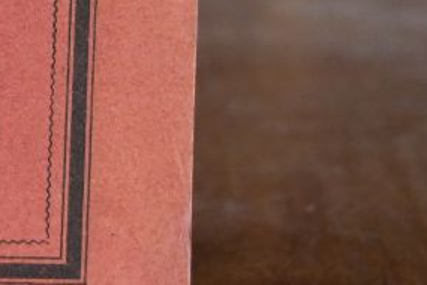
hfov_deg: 12.2
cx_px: -189
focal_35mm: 162
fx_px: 1921
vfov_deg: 8.2
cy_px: -239
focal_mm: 22
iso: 1600
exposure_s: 1/125
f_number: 3.5
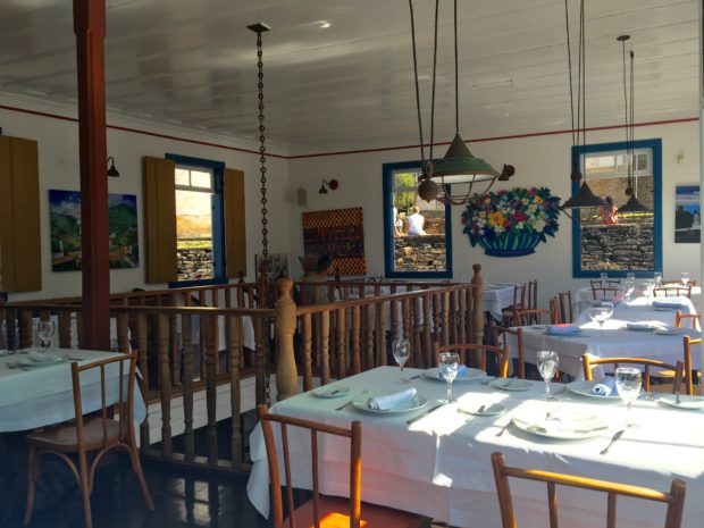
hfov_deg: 61.7
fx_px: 590
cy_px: 264
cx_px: 352
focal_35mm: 29
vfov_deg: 48.2
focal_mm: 4.15
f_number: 2.2
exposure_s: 1/390
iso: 25
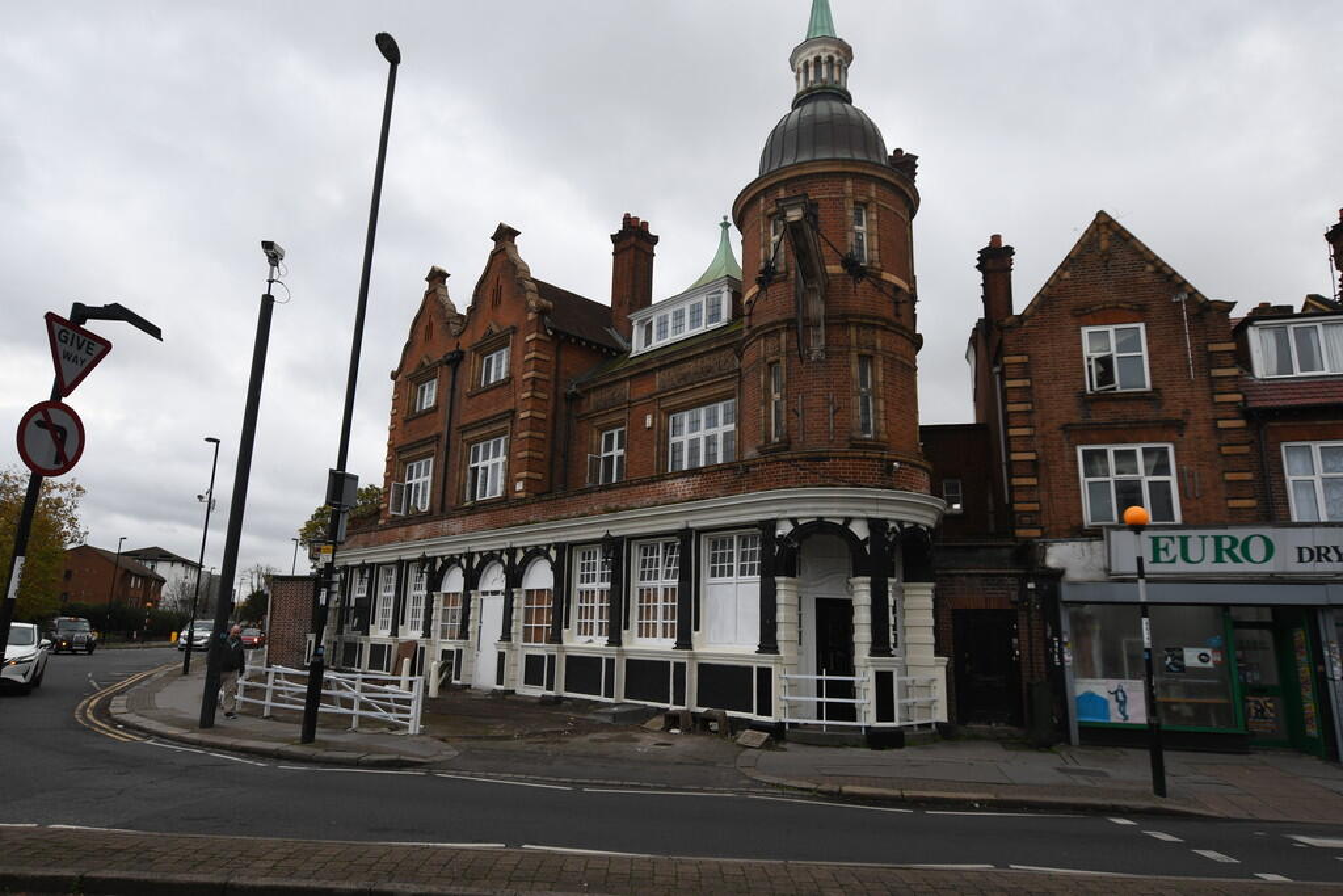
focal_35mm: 21
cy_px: 448
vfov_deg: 59.5
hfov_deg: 81.2
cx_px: 672
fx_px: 783
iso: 100
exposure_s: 1/125
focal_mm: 14
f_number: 5.6
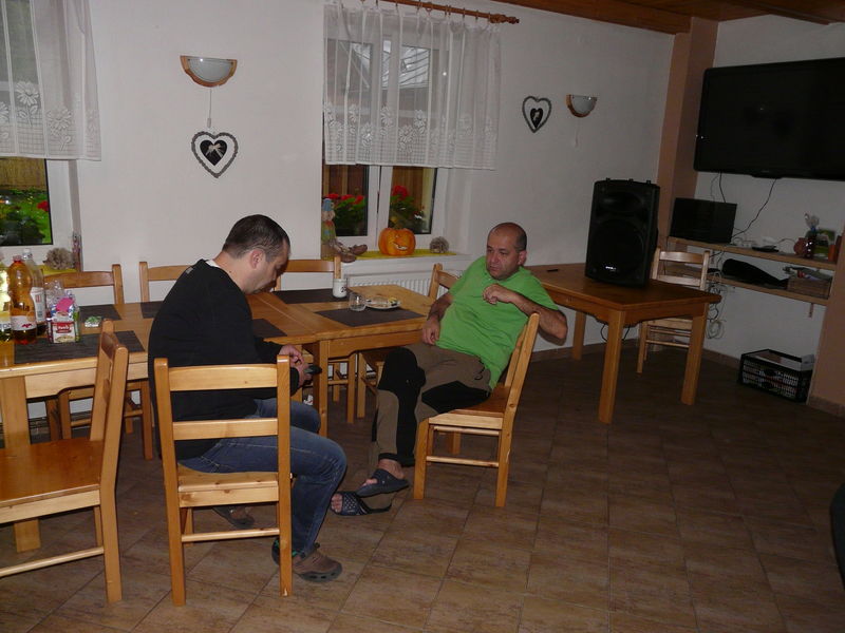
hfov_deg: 63.4
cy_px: 316
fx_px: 683
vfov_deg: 49.7
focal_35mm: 28
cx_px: 422
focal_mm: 4.6
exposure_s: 1/30
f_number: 2.8
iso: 200
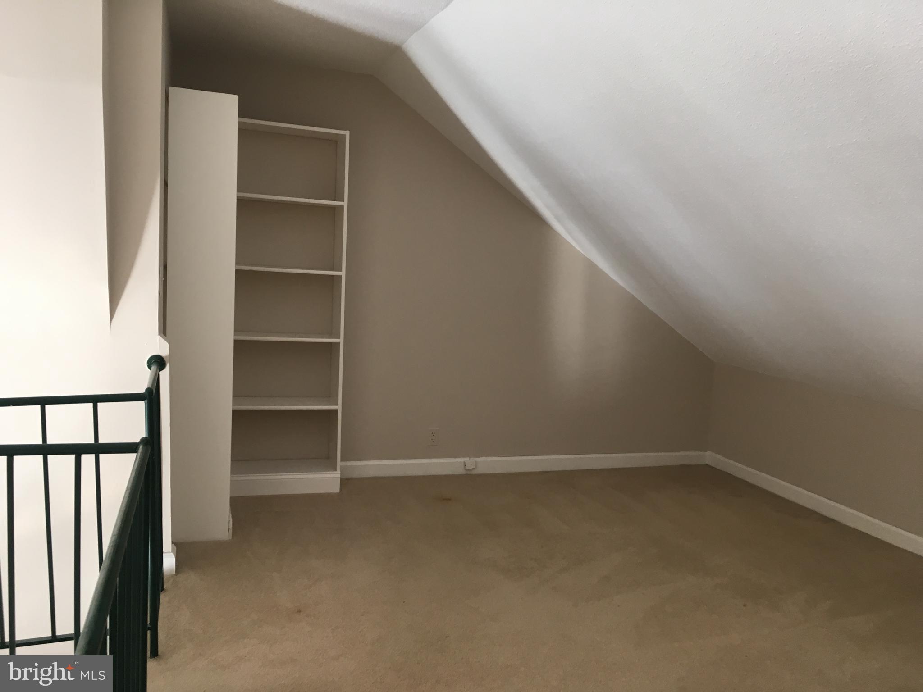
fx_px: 773
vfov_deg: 48.2
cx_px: 462
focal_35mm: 29
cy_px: 346
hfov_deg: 61.7
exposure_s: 1/30
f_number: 2.2
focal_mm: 4.15
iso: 50
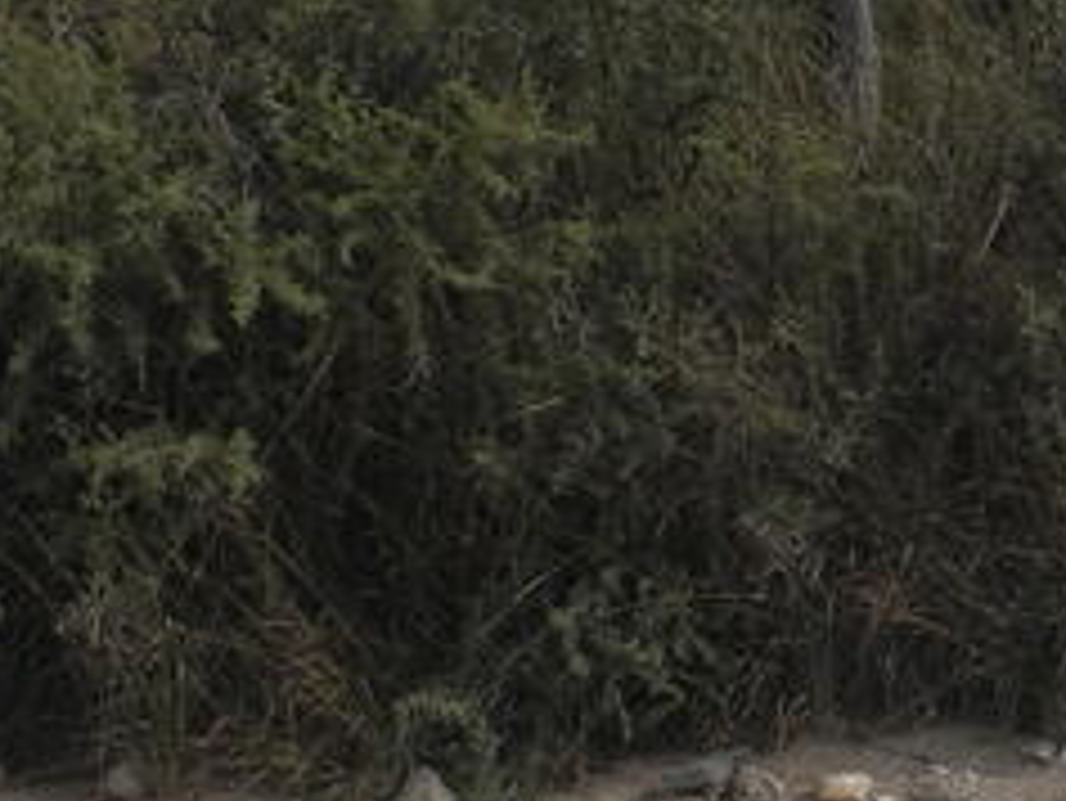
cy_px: -328
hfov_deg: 16.3
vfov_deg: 11.8
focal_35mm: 121
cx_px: 661
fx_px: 3728
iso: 100
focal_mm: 6
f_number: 4
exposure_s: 1/800
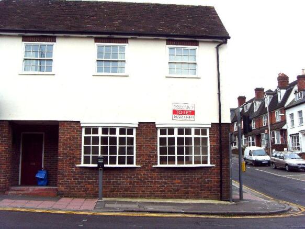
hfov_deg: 47.9
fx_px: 344
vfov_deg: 36.8
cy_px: 114
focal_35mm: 39
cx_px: 152
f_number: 3.5
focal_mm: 6.6
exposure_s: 1/180
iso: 80
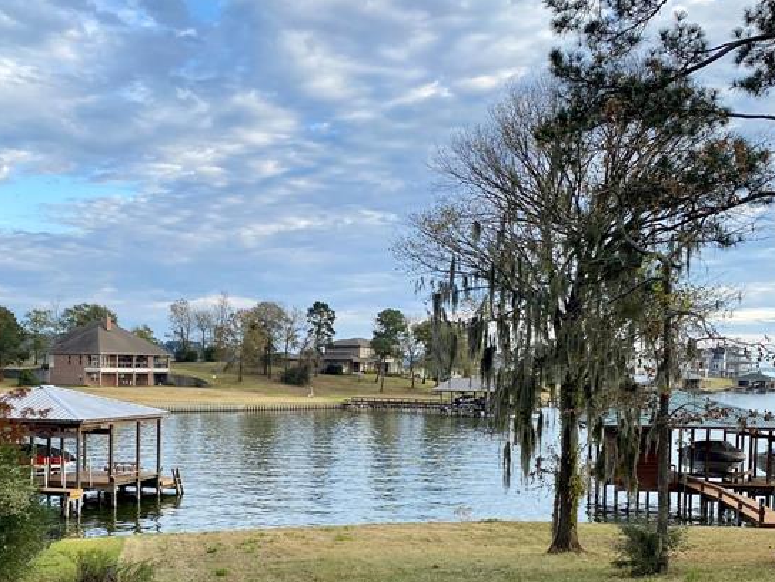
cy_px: 431
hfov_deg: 38.7
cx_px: 313
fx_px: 1098
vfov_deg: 29.3
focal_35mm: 49
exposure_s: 1/816
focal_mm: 4.25
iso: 32
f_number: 1.8
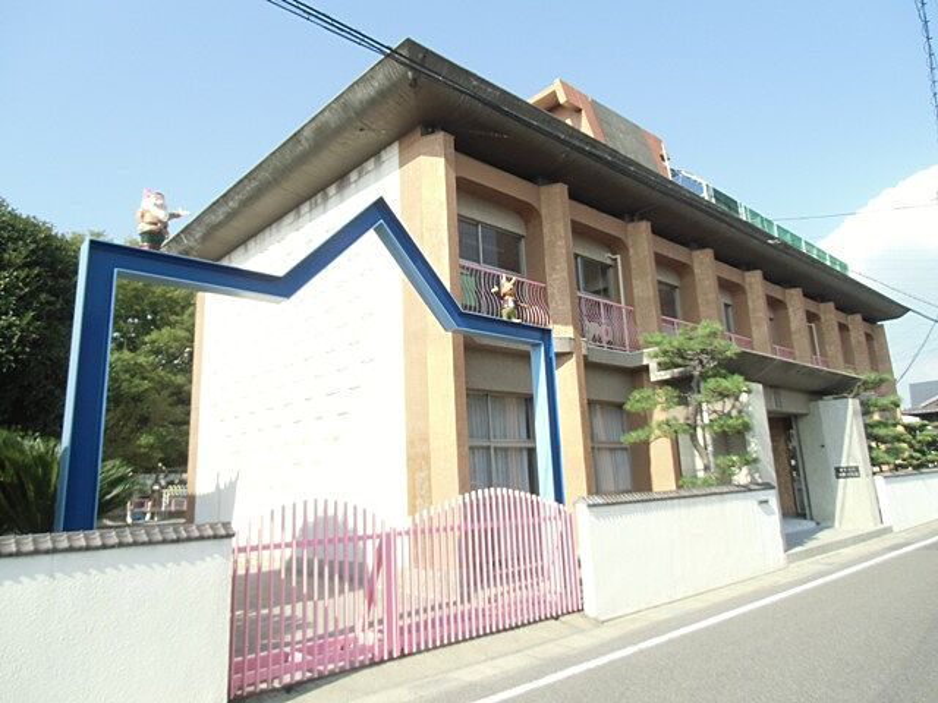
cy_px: 352
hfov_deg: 71.6
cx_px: 469
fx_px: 650
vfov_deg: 56.8
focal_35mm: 24
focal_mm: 4.24
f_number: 3
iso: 64
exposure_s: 1/320
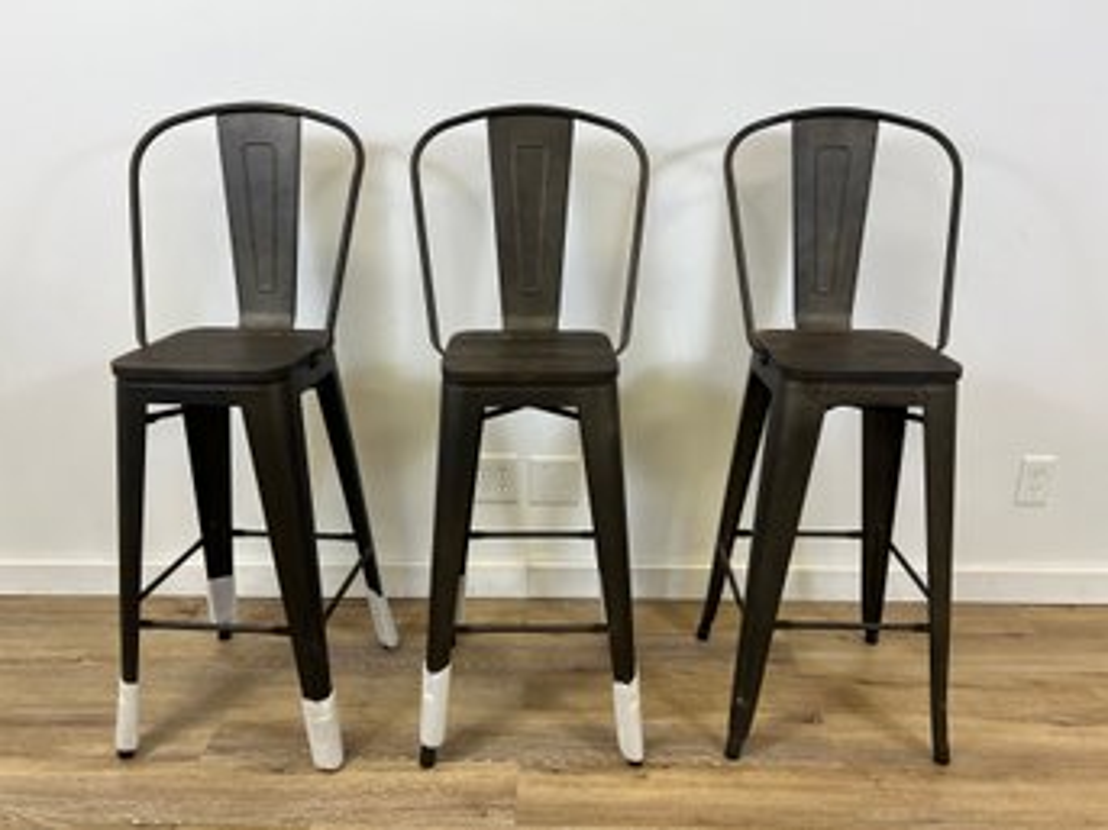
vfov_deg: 53.0
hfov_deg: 67.3
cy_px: 415
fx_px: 832
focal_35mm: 26
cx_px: 554
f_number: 1.5
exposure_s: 1/120
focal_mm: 5.7
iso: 100
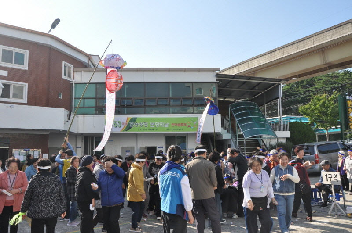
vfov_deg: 39.9
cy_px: 116
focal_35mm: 33
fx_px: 322
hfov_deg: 57.3
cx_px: 176
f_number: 11
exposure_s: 1/125
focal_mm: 22
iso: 200
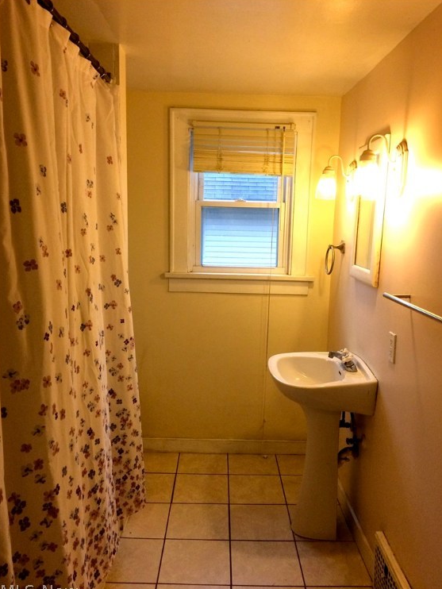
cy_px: 300
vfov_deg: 59.9
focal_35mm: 30
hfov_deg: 46.8
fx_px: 510
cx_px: 225
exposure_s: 1/30
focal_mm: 4.15
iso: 64
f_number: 2.2
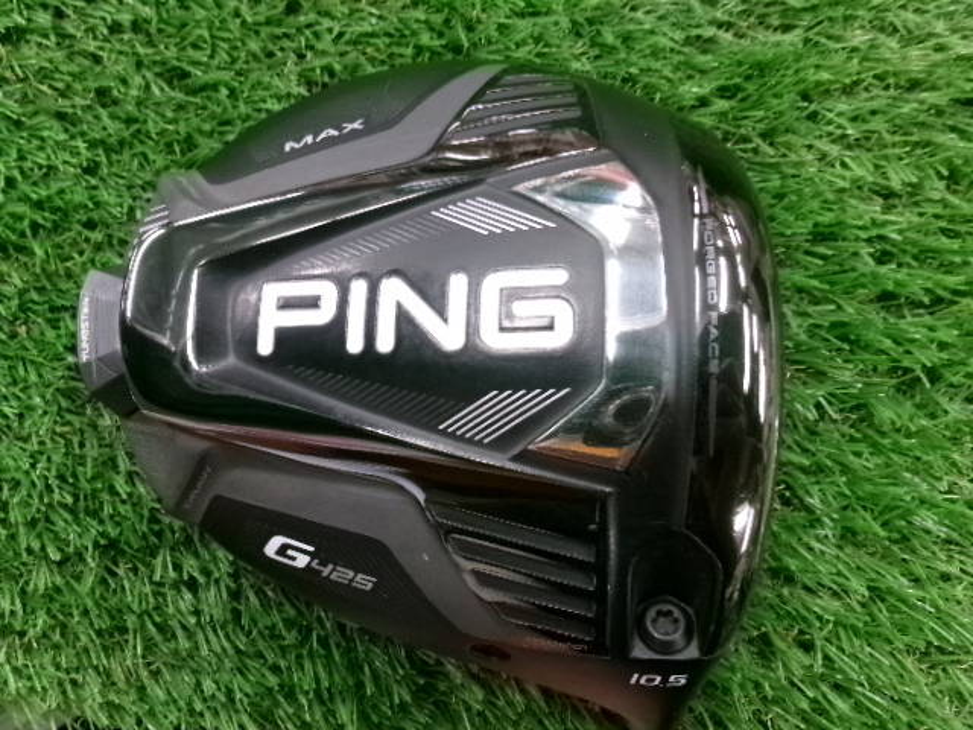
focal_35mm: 28
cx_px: 486
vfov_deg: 49.7
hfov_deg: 63.4
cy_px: 365
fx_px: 787
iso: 800
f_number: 3.9
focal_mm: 5.1
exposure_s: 1/34
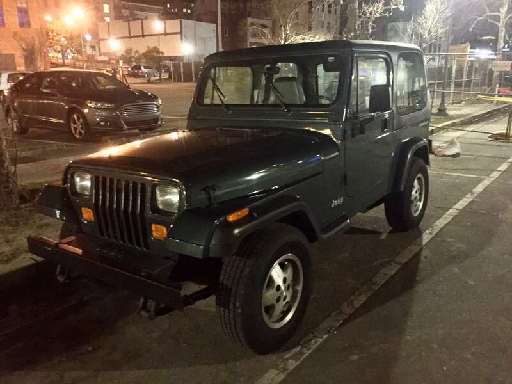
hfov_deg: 61.7
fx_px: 429
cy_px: 192
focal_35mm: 29
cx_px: 256
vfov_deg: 48.2
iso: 1250
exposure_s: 1/15
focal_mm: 4.15
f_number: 2.2
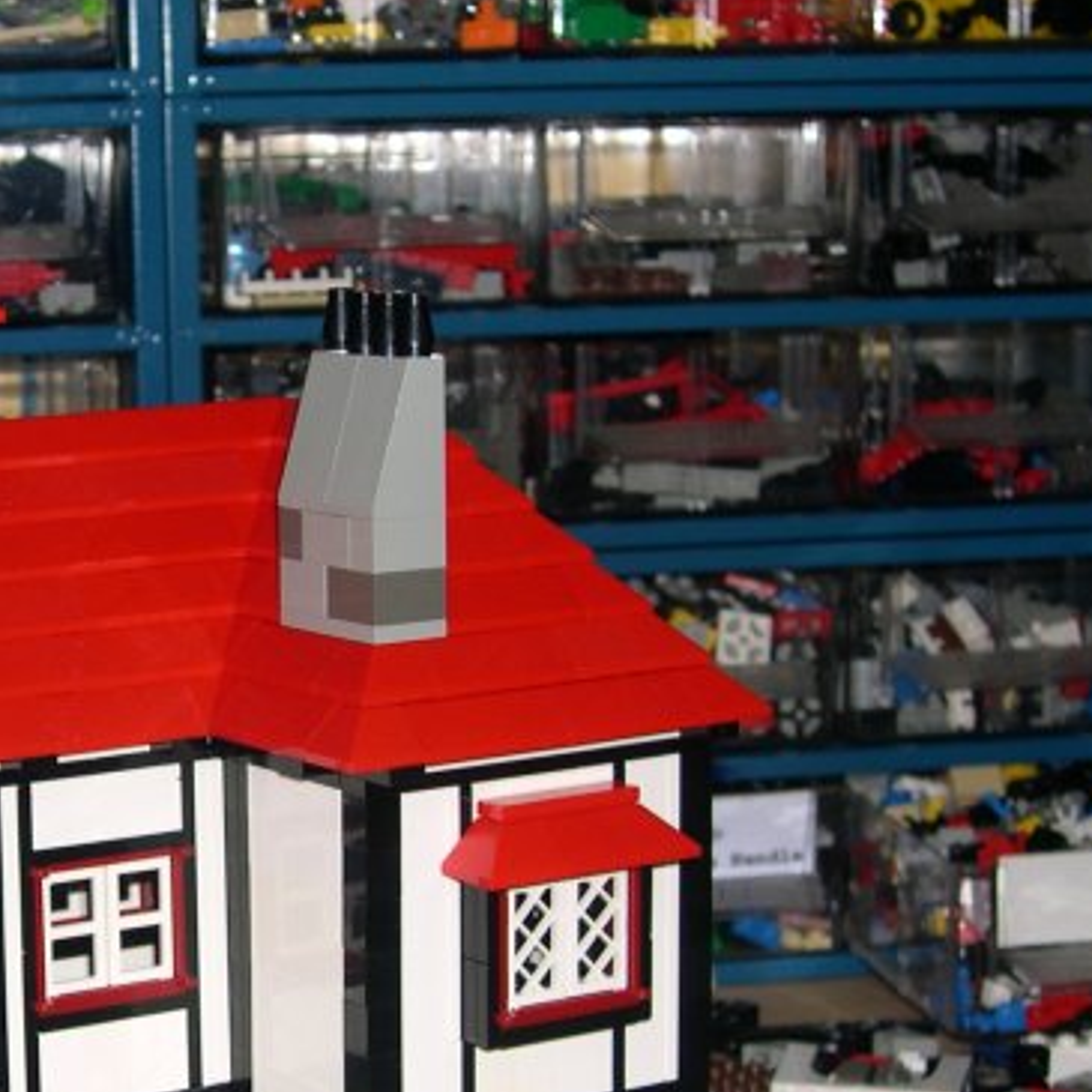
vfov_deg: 19.0
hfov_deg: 18.6
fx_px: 3248
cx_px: -12
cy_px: 697
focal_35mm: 91
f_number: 3.1
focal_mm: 10.1
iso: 100
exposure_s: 1/60
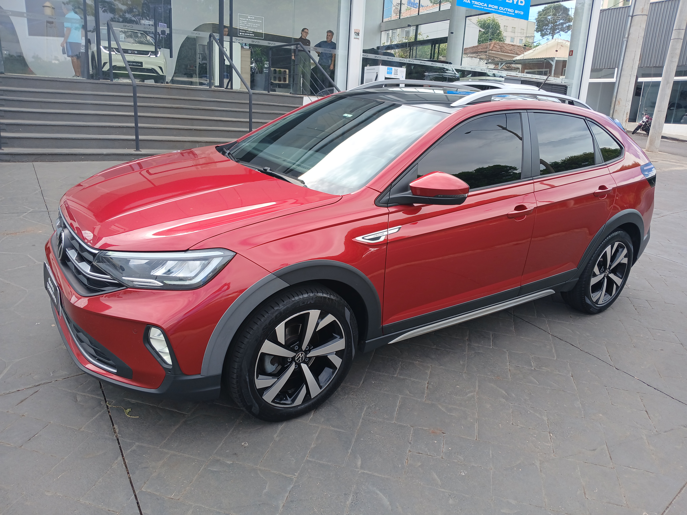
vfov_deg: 53.1
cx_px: 344
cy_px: 258
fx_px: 516
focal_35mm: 26
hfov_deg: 67.3
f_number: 1.8
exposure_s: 1/195
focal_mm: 3.98
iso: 20
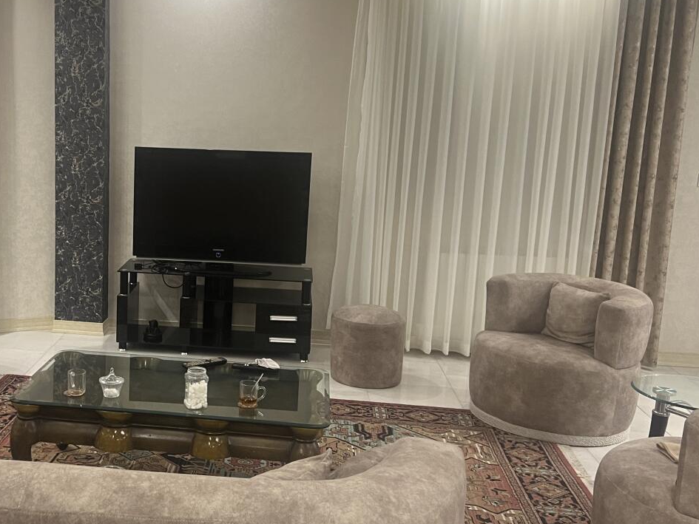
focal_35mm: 44
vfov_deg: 32.9
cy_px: 269
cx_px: 197
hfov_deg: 42.0
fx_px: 889
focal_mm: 5.7
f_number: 1.5
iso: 125
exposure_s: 1/50
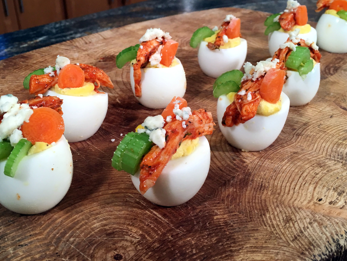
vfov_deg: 39.5
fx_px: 361
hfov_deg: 51.3
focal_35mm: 36
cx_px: 158
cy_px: 104
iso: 32
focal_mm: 4.15
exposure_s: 1/30
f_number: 2.2
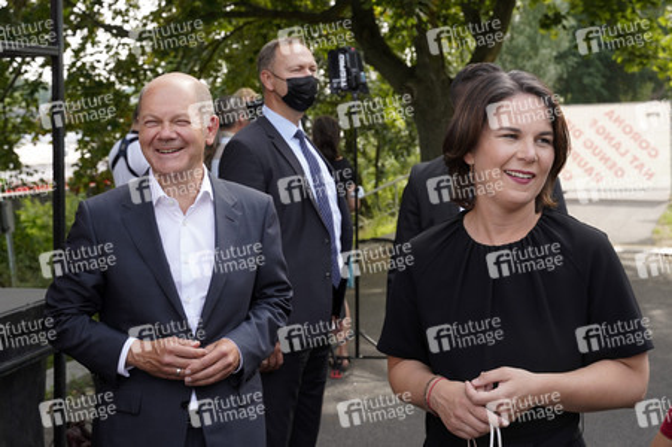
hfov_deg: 42.8
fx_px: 858
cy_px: 224
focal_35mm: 46
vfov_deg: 29.2
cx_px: 336
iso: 250
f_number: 6.3
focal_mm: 46
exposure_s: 1/160
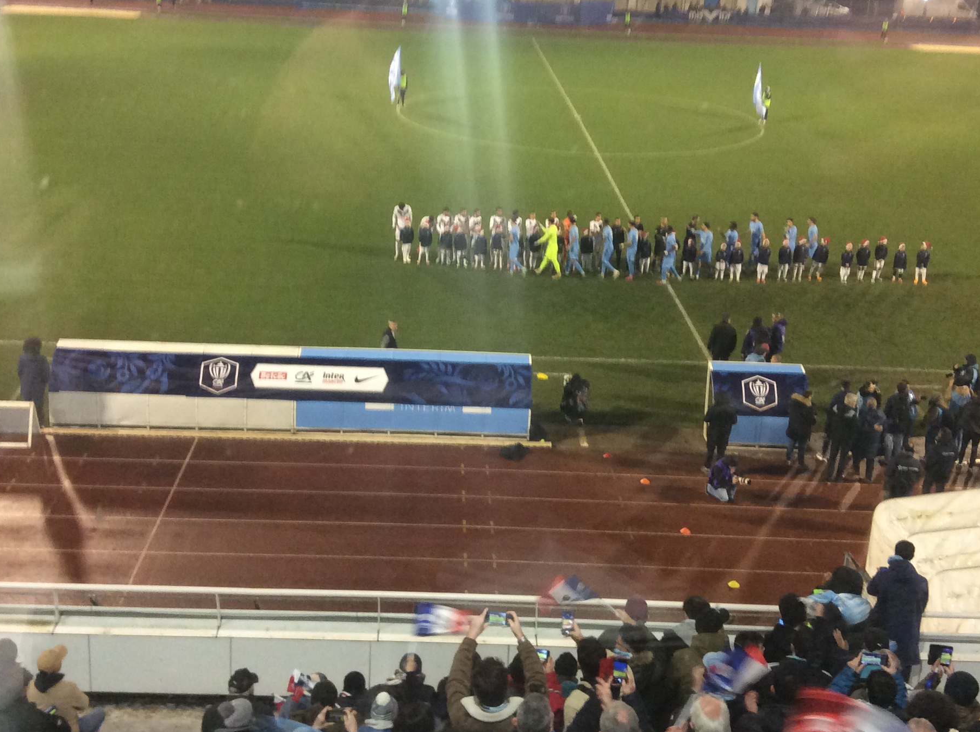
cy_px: 308
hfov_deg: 41.3
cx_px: 481
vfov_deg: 31.4
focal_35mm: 46
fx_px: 1300
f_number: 2.4
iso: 100
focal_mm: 3.3
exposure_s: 1/25
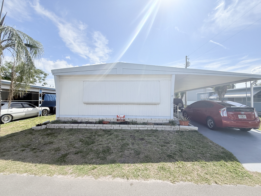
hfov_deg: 102.1
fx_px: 106
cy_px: 98
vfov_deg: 85.7
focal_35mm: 14
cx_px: 130
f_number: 2.2
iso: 50
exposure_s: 1/2237
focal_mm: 2.22
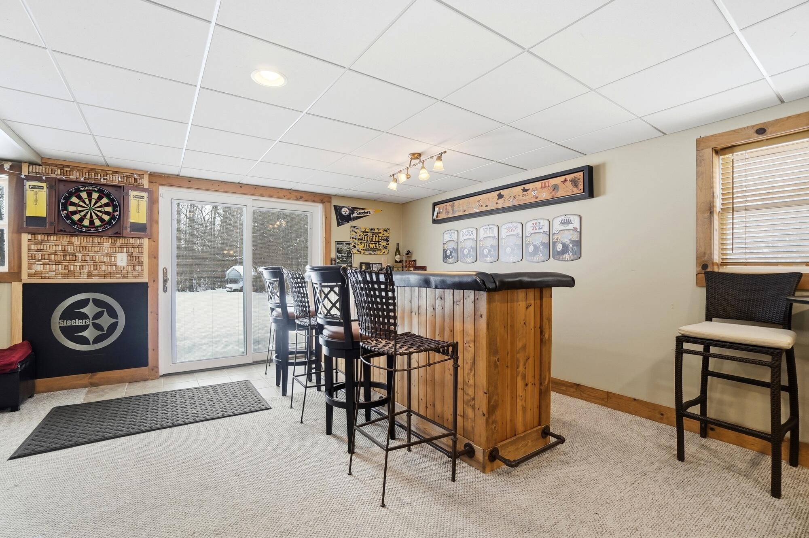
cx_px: 404
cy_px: 269
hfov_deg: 100.4
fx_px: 337
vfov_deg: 77.2
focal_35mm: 15
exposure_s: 1/160
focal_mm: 10
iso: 100
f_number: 4.5
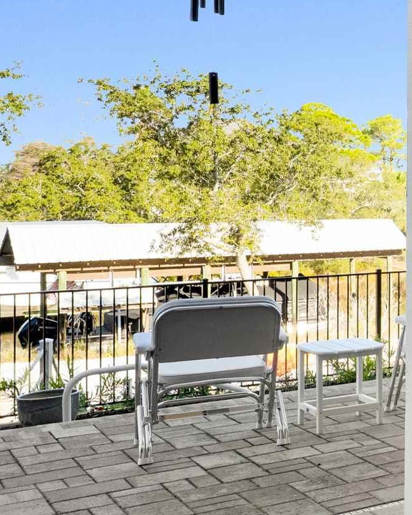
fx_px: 960
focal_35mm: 63
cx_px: 835
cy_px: 202
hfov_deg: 17.2
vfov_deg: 29.9
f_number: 11
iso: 500
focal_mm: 18
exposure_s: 1/320
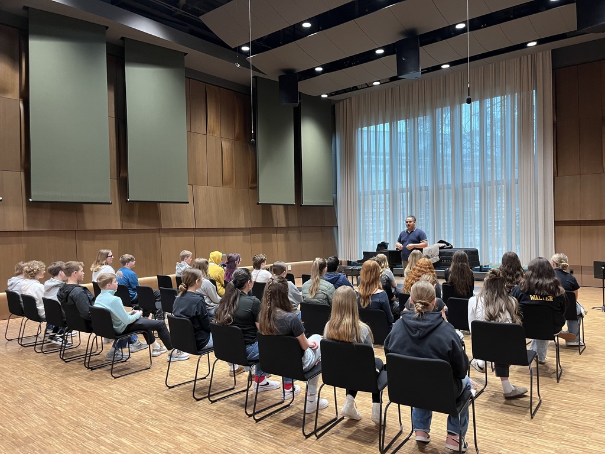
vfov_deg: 53.1
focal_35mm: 26
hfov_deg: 67.3
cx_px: 302
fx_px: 454
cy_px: 227
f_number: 1.6
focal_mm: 5.1
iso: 320
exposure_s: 1/55
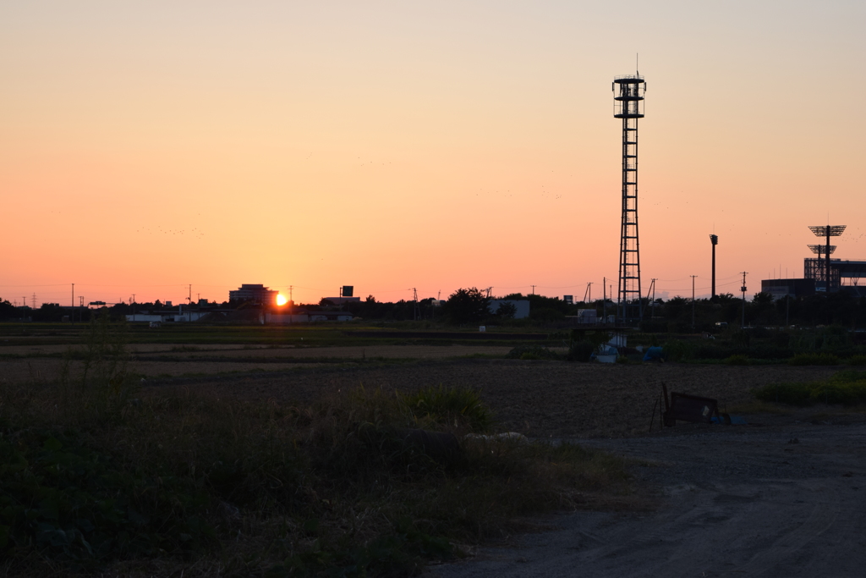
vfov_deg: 16.6
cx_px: 433
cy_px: 289
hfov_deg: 24.6
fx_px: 1985
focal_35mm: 82
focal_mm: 55
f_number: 6.3
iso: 200
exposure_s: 1/200
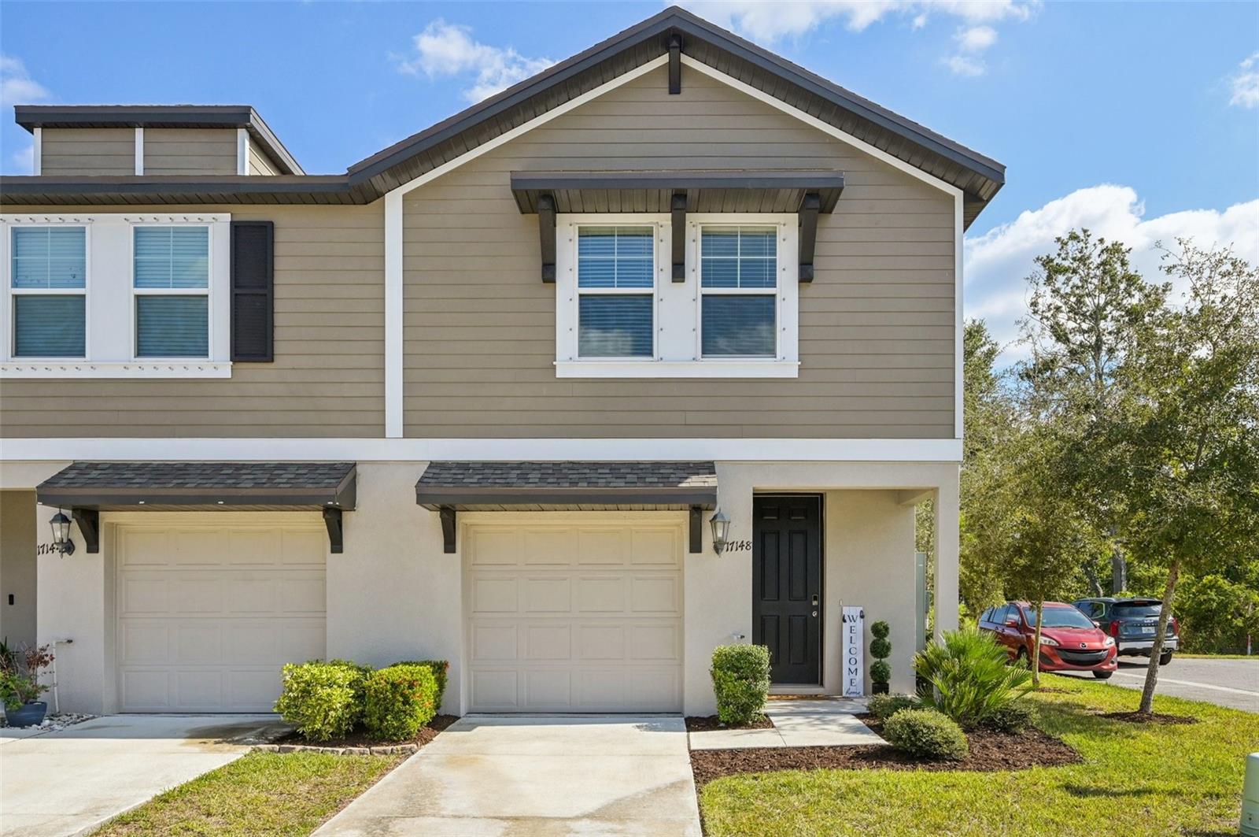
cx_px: 630
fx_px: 908
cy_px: 418
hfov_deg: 69.5
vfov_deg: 49.4
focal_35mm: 26
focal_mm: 26
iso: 400
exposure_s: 1/800
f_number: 8
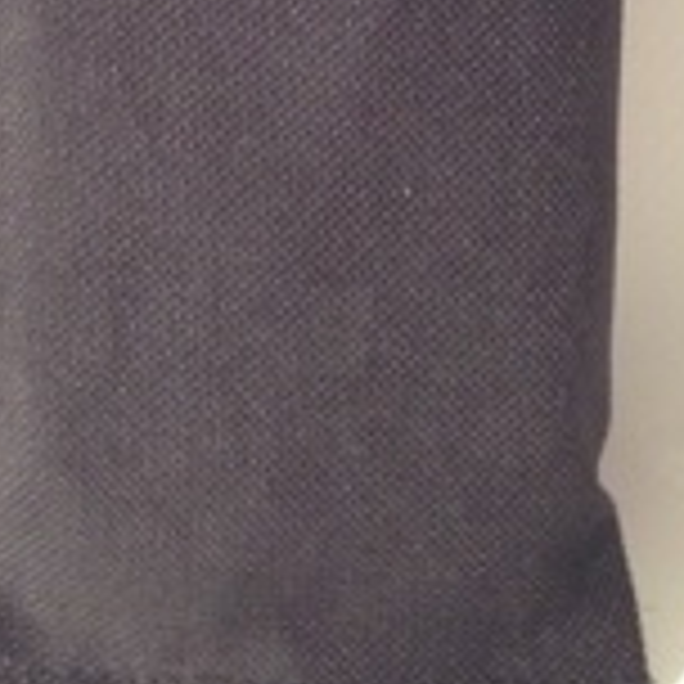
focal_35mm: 115
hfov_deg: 15.2
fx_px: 2571
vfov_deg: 14.9
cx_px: 297
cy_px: -32
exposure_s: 1/20
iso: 250
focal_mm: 4.13
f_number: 2.4
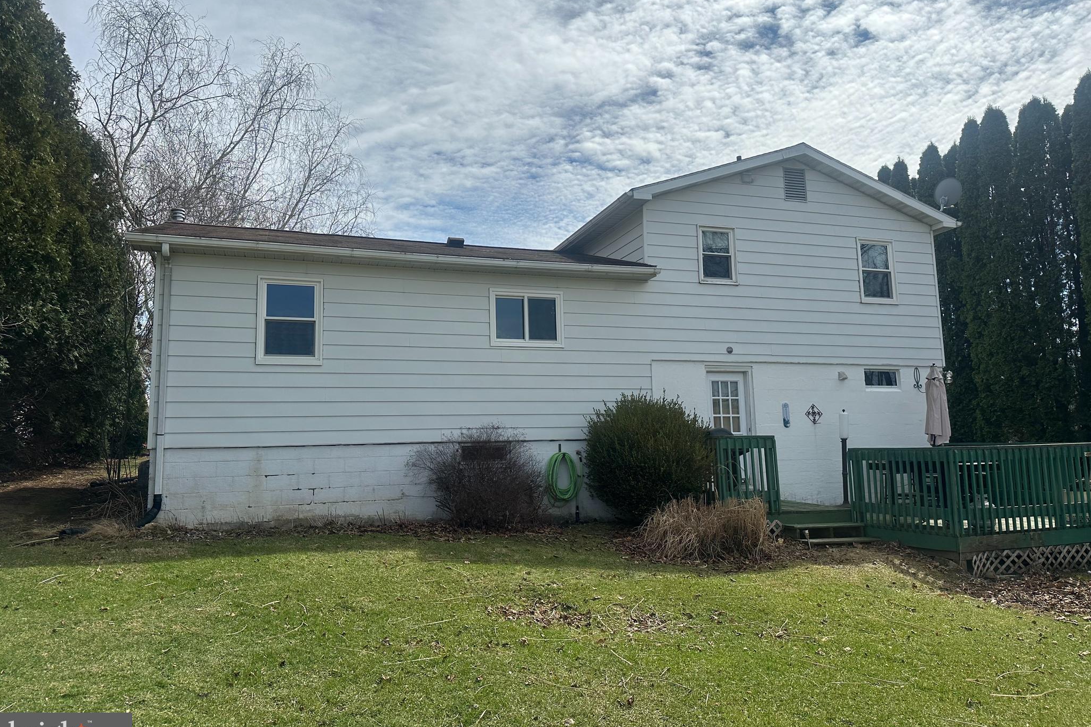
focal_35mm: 25
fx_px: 758
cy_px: 347
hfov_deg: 71.5
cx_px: 545
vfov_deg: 51.3
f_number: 1.78
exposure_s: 1/10753
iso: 80
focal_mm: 6.86
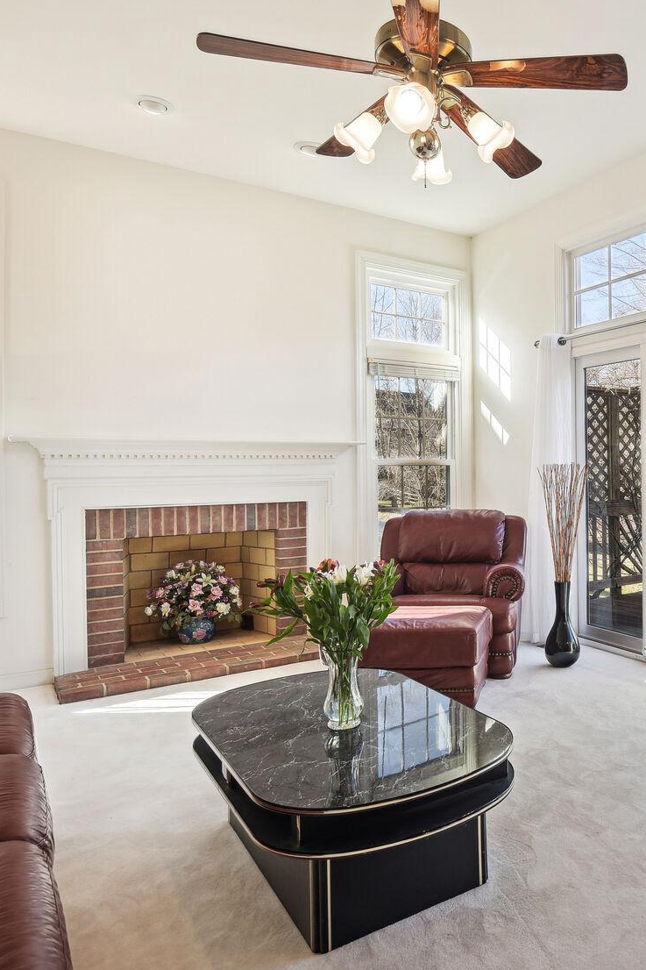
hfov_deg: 47.4
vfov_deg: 71.5
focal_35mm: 25
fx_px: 673
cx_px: 550
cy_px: 481
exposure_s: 1/50
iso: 400
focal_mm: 16
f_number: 8
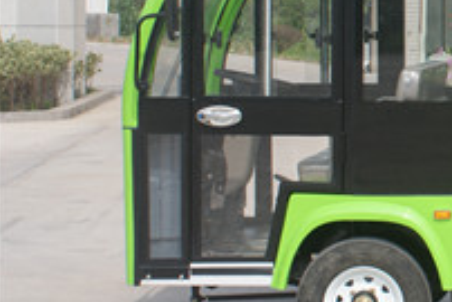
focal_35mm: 125
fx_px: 1571
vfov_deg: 10.9
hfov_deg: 15.2
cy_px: 8
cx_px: 667
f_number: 11
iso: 100
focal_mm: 28
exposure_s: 1/125
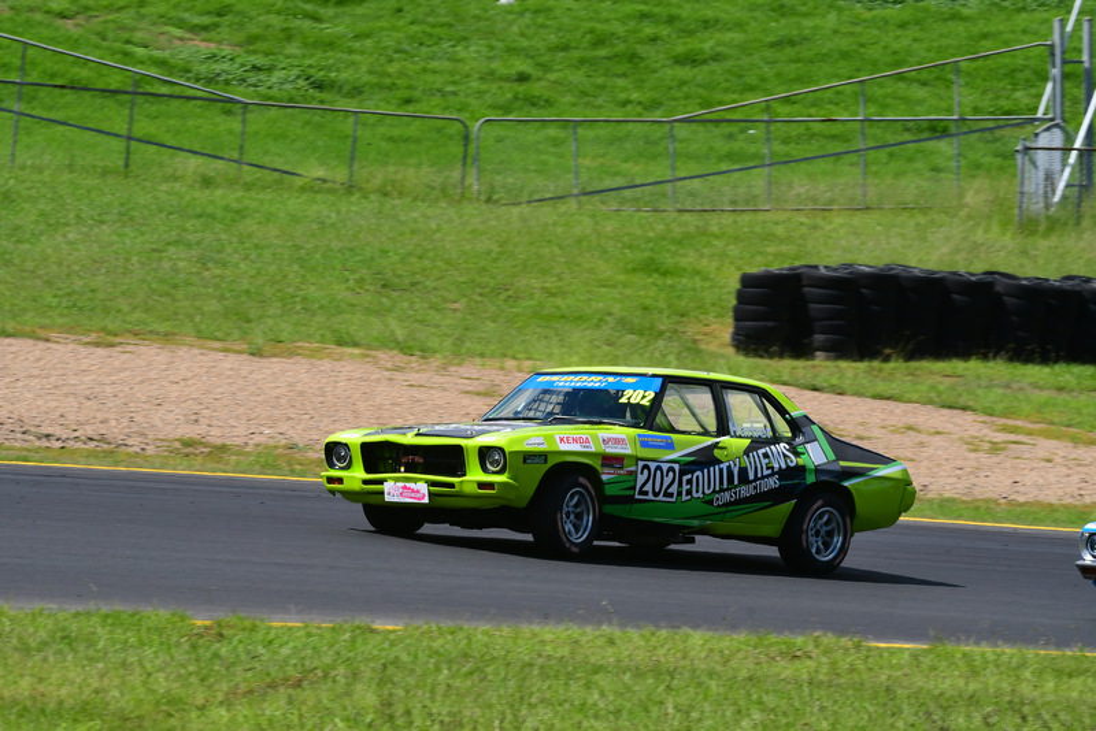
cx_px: 548
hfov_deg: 5.5
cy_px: 366
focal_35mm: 375
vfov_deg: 3.7
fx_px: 11420
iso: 400
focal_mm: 250
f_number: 13
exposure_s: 1/500
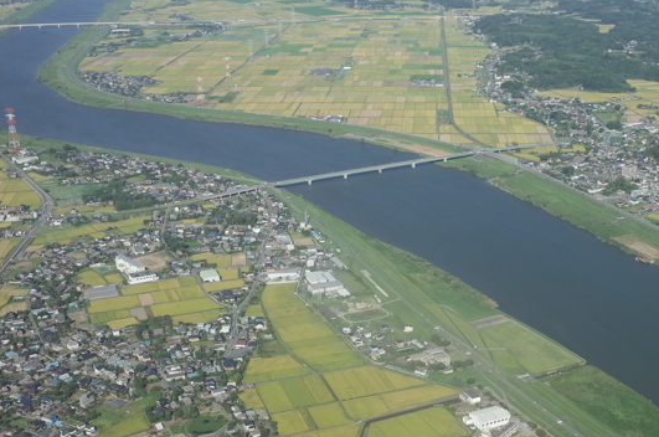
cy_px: 266
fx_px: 987
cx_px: 443
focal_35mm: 54
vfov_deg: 24.9
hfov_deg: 36.5
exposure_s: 1/500
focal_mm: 18.3
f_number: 5.6
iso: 100
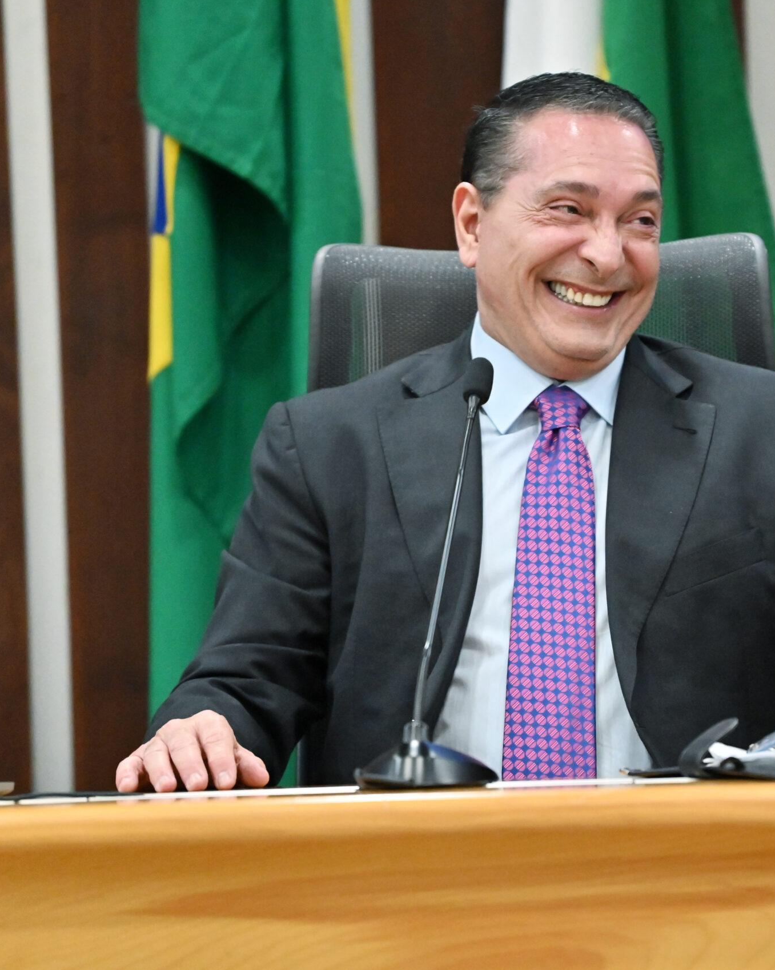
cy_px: 484
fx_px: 8116
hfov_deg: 5.5
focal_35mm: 283
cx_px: 600
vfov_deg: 6.8
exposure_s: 1/500
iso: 5000
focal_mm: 200
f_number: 3.2
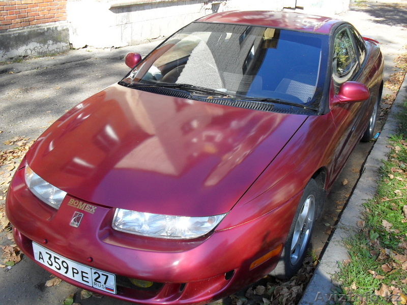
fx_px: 447
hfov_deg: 49.0
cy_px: 152
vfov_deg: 37.7
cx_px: 204
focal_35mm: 38
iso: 80
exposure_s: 1/250
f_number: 2.8
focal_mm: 6.3
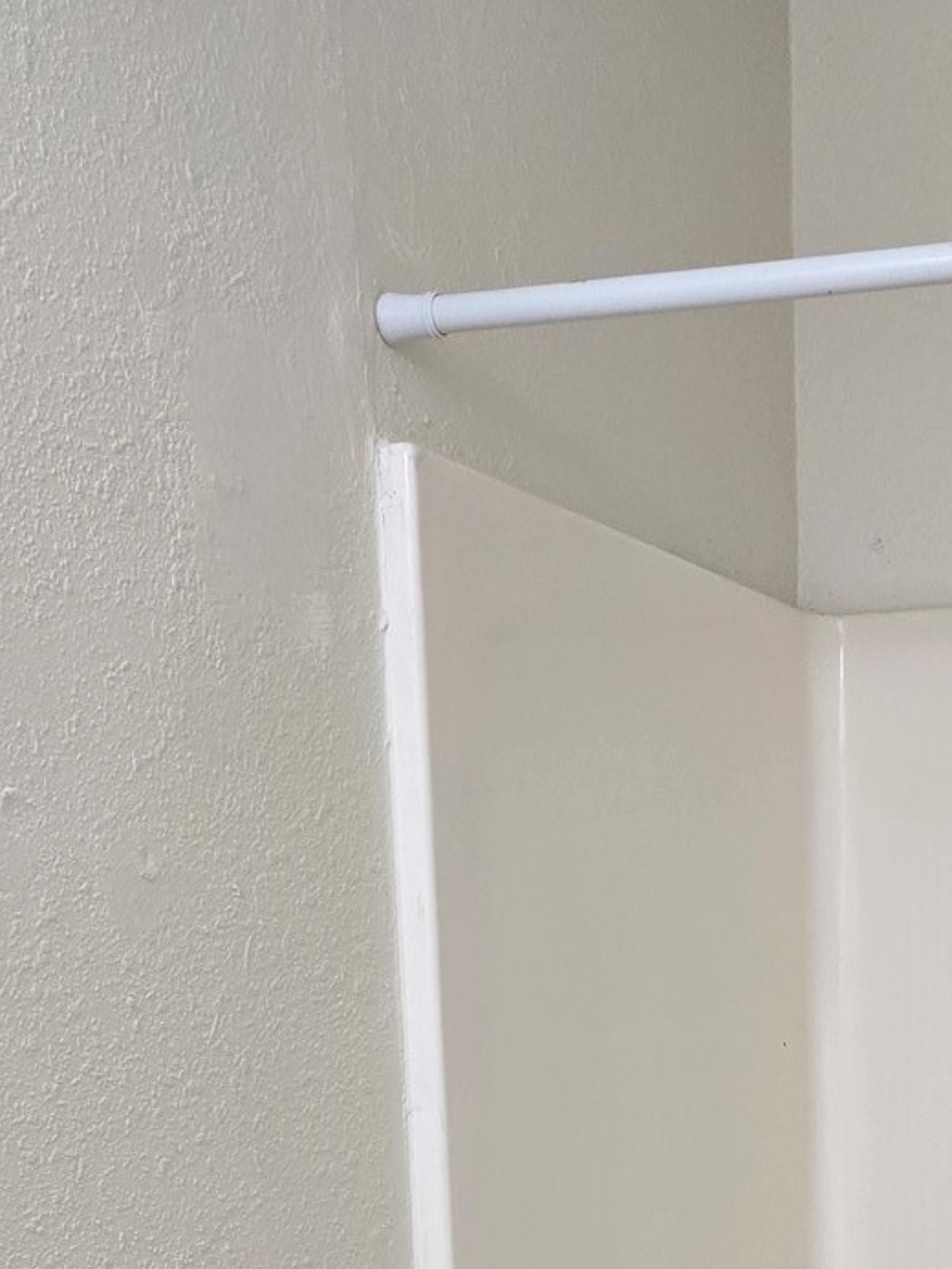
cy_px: 1692
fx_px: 2493
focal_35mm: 68
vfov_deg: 24.5
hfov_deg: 20.8
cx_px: 972
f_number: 1.8
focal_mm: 5.4
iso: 125
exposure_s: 1/120
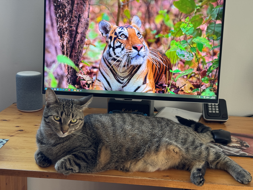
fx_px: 351
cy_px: 95
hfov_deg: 39.7
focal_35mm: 48
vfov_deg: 30.3
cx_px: 126
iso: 160
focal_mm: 6.76
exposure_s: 1/60
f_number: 1.78
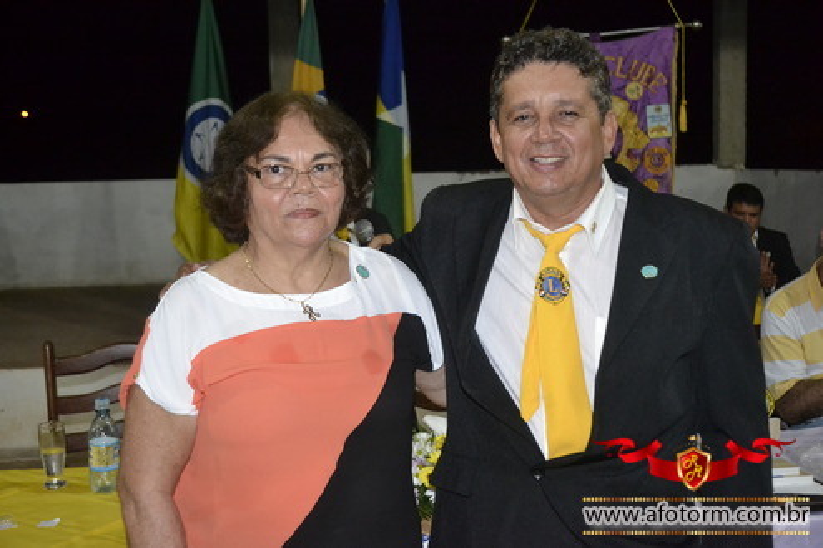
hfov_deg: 37.9
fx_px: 1200
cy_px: 274
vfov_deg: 25.8
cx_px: 412
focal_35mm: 52
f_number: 4.2
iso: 3200
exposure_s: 1/60
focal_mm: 35
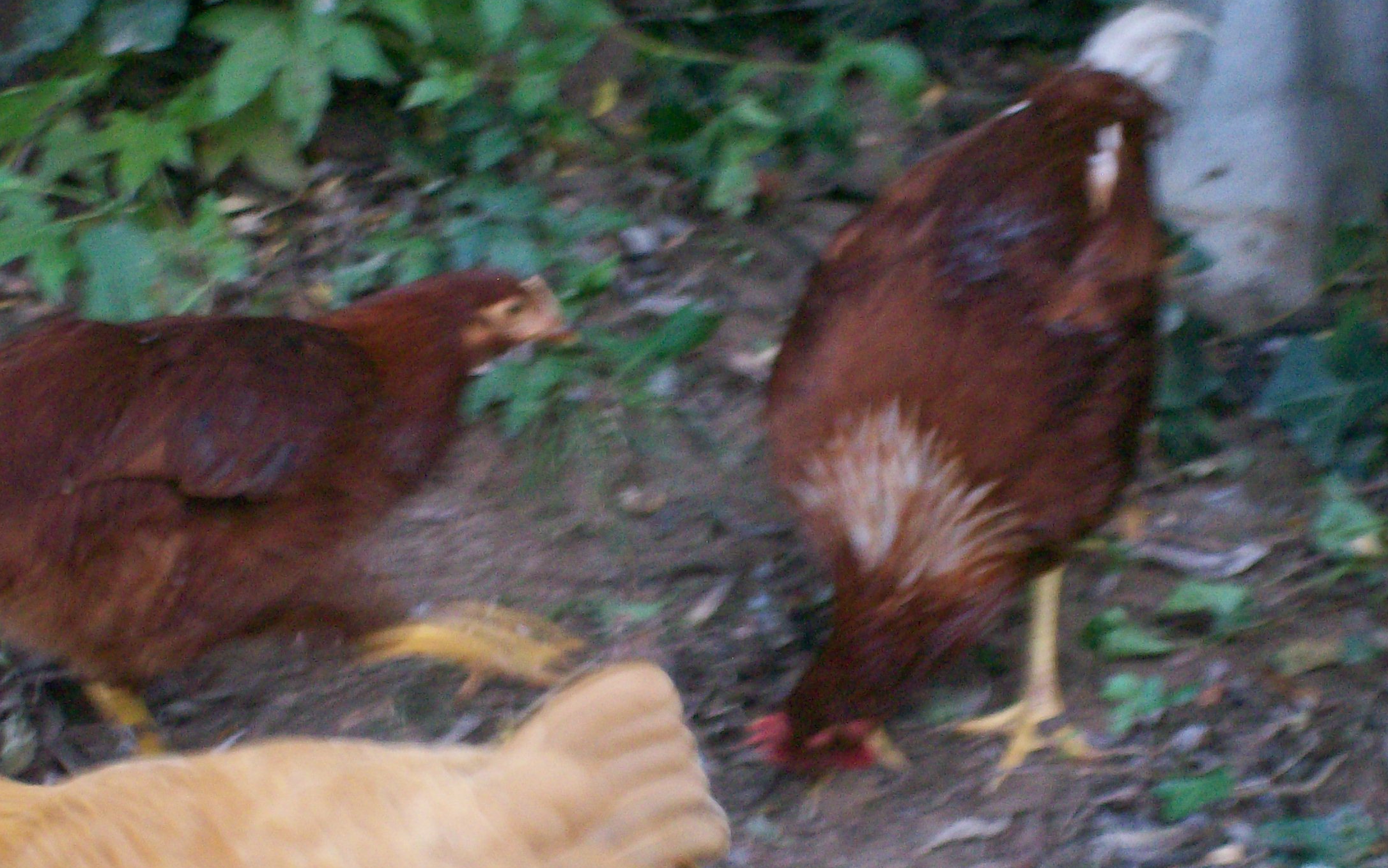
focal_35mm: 150
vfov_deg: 8.7
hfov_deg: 13.9
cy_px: 545
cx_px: 807
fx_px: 5675
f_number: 4.8
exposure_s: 1/14.7
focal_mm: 18
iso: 160
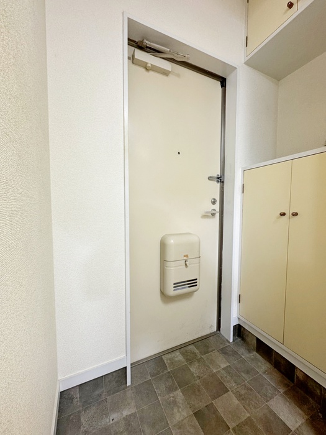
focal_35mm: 14
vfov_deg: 102.1
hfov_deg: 85.7
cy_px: 218
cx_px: 163
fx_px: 176
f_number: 2.2
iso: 250
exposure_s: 1/50
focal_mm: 2.22
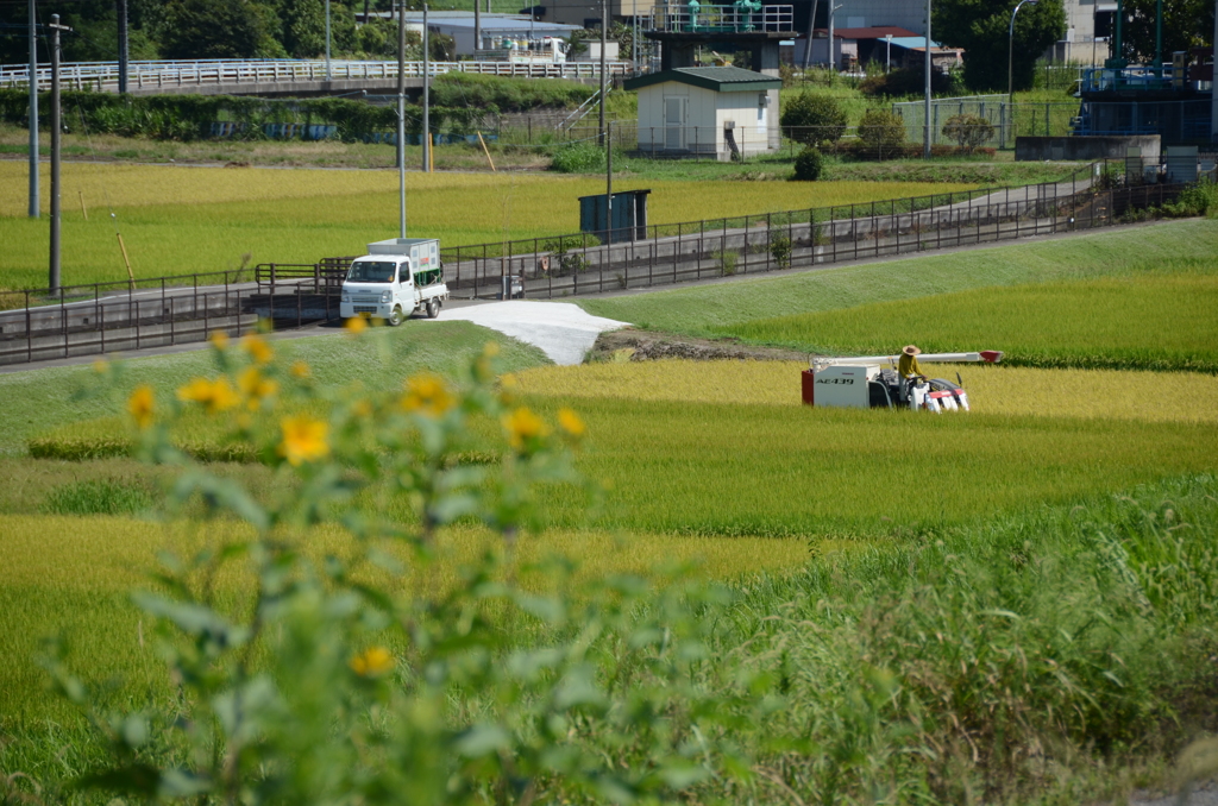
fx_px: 7596
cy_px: 403
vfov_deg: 6.1
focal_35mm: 225
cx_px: 609
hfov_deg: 9.2
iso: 180
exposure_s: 1/1000
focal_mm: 150
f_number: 5.6
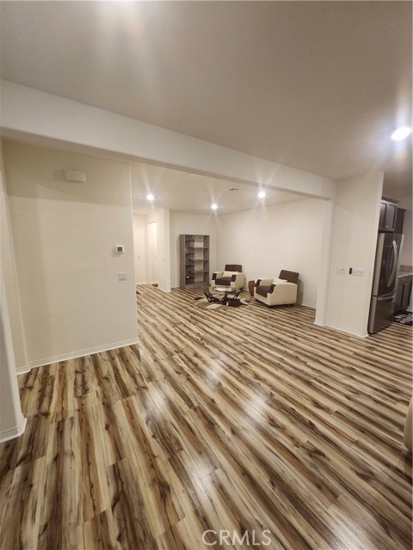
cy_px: 275
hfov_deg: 89.9
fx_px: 207
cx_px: 206
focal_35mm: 13
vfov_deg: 106.2
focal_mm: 1.74
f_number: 2.2
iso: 400
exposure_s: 1/60
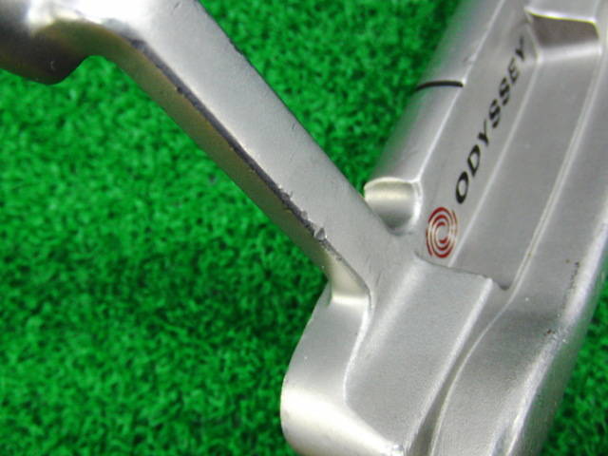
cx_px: 304
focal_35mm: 37
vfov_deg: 38.7
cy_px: 228
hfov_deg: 50.1
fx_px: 650
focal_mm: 6.42
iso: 400
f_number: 3.6
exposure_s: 1/30
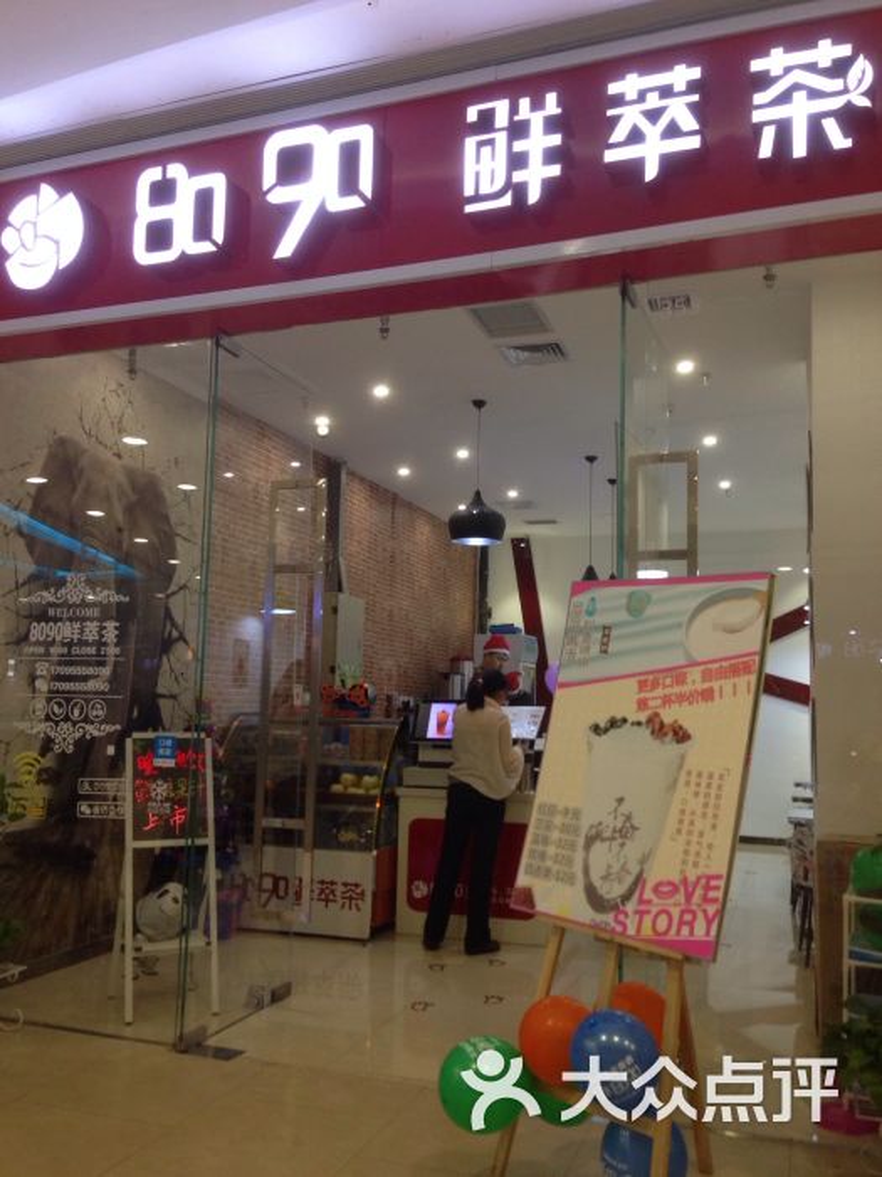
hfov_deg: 42.9
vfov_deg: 55.4
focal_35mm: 33
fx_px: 1121
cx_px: 441
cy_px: 588
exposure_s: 1/20
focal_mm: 4.12
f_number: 2.4
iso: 100
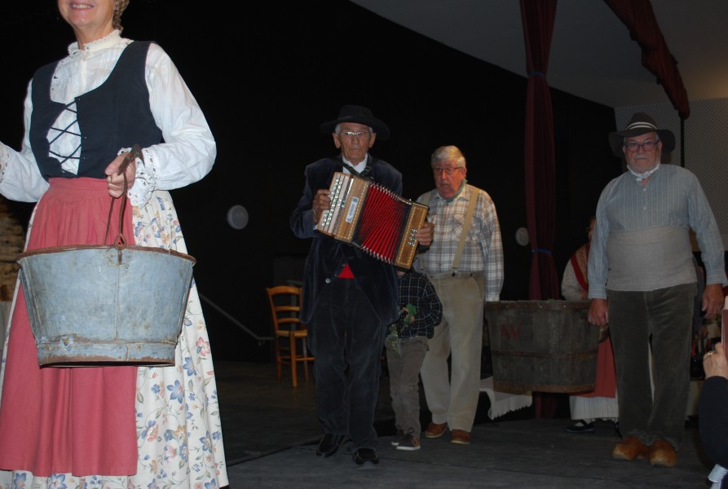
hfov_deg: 49.4
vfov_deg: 34.4
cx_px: 364
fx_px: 791
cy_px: 244
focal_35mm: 39
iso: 200
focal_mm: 26
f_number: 4.5
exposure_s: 1/60
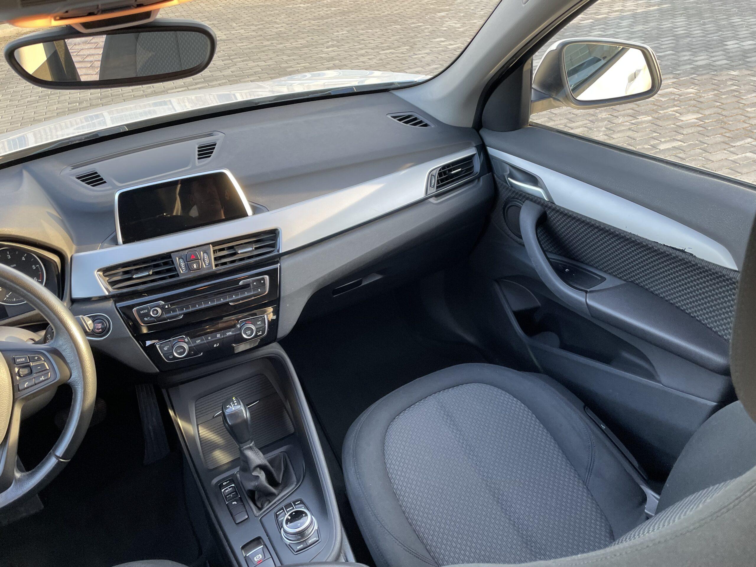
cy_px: 284
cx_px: 378
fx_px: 568
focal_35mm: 26
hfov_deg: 67.3
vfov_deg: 53.1
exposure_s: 1/121
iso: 100
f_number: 1.6
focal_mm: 4.2
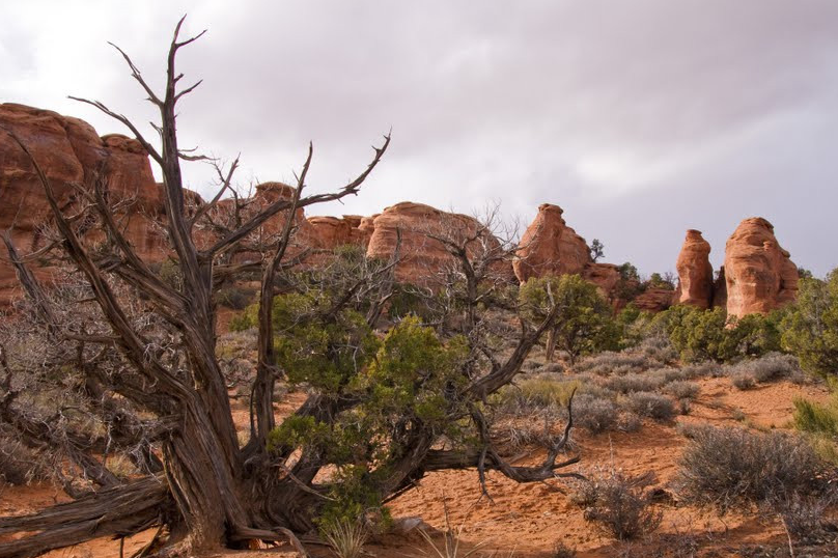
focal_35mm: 38
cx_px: 411
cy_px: 318
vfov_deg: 35.0
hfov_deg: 50.7
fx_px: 884
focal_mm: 20
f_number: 8
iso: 200
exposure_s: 1/320
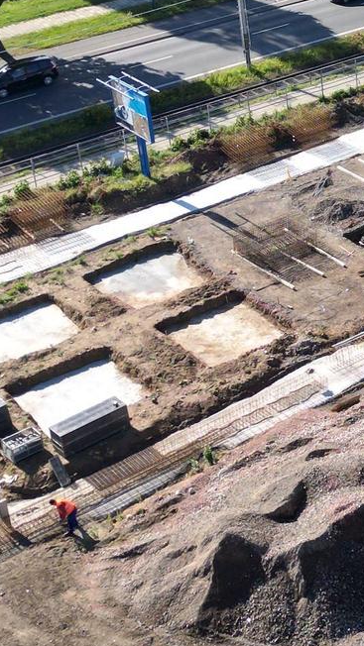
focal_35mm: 77
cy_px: 176
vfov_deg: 27.2
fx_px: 1321
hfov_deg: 14.3
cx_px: 599
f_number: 1.7
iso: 100
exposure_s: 1/120
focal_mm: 6.72
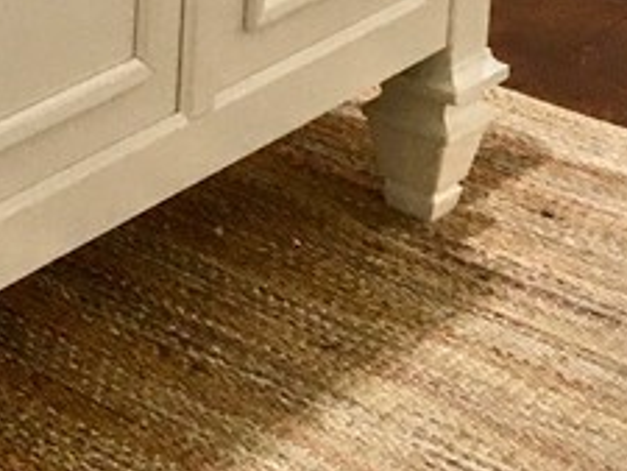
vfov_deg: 10.3
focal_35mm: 132
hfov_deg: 13.2
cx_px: -557
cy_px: -493
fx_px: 2392
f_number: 2.2
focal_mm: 4.2
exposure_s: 1/30
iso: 80
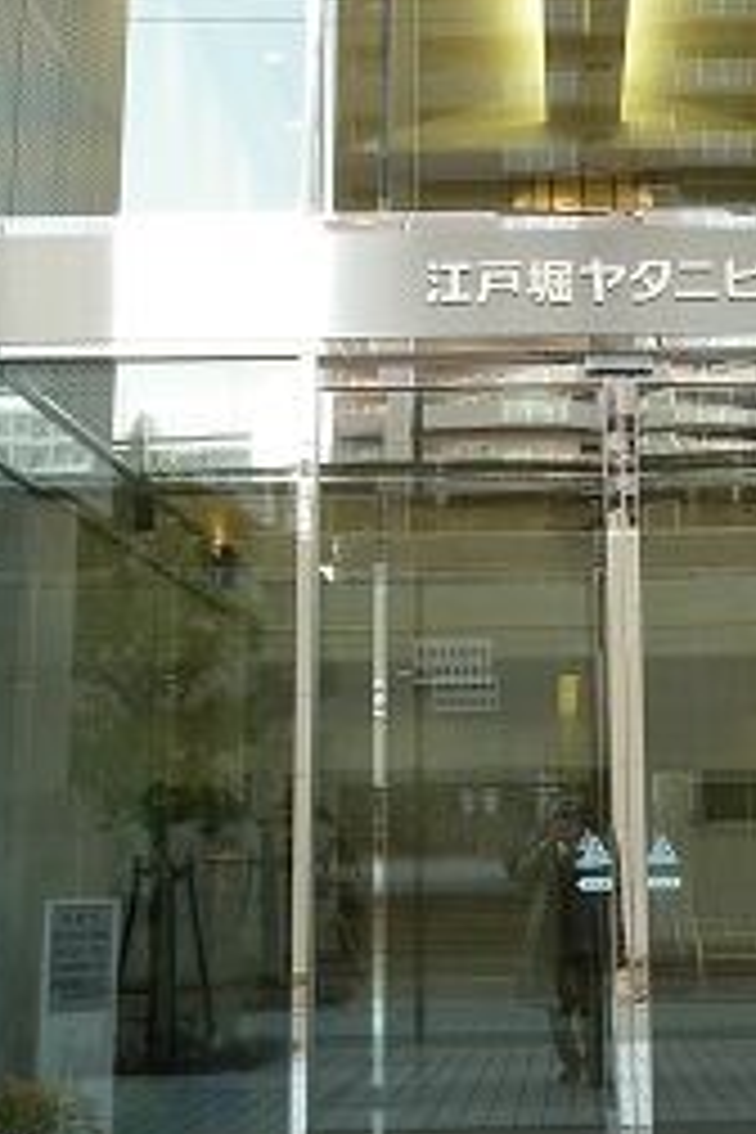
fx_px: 2079
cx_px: 616
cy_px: 266
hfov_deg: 20.4
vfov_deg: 30.0
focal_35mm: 66
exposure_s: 1/30
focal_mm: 4.1
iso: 80
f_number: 3.3
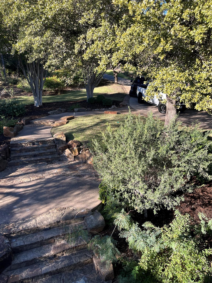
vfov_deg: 67.3
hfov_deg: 53.1
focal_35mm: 26
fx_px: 212
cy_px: 142
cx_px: 106
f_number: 1.6
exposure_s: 1/563
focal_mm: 5.1
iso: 50
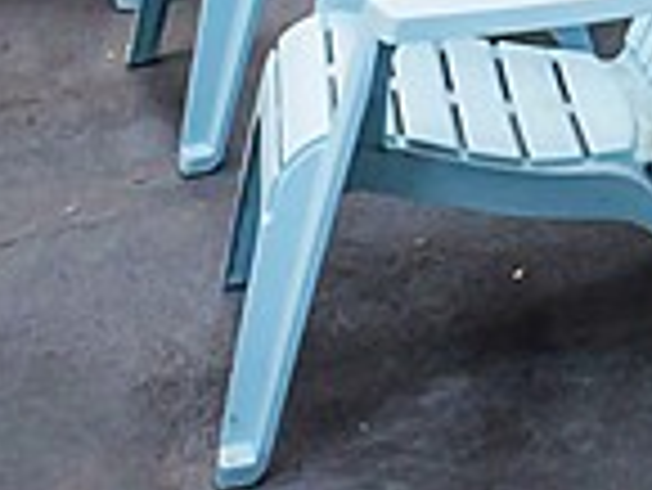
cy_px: -802
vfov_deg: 9.8
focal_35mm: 127
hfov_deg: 13.7
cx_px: 1203
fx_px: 2394
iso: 1000
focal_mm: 9
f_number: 11
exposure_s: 1/40
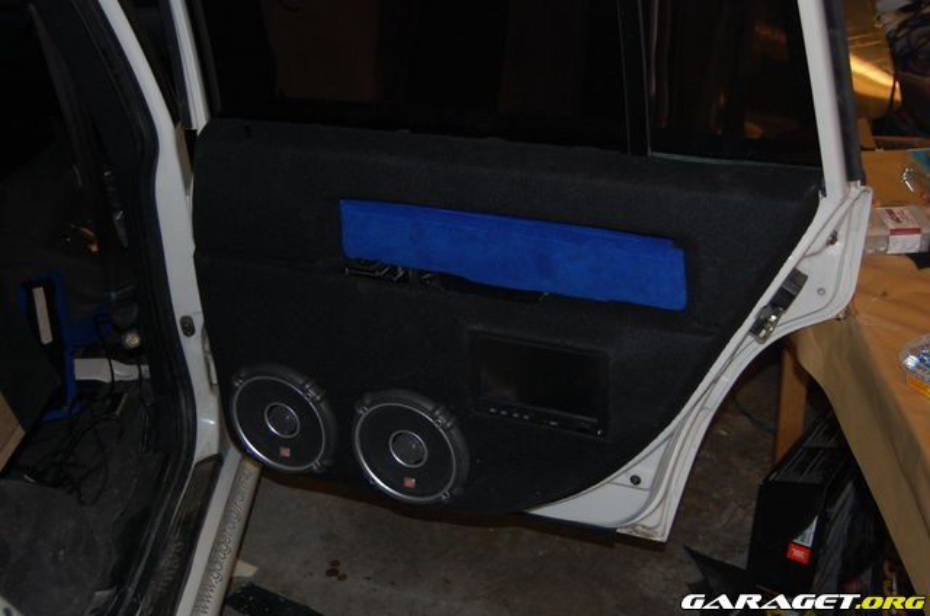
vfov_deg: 28.8
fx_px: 1199
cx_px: 465
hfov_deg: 42.4
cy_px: 308
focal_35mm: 46
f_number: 4.5
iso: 400
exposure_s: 1/60
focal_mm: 31
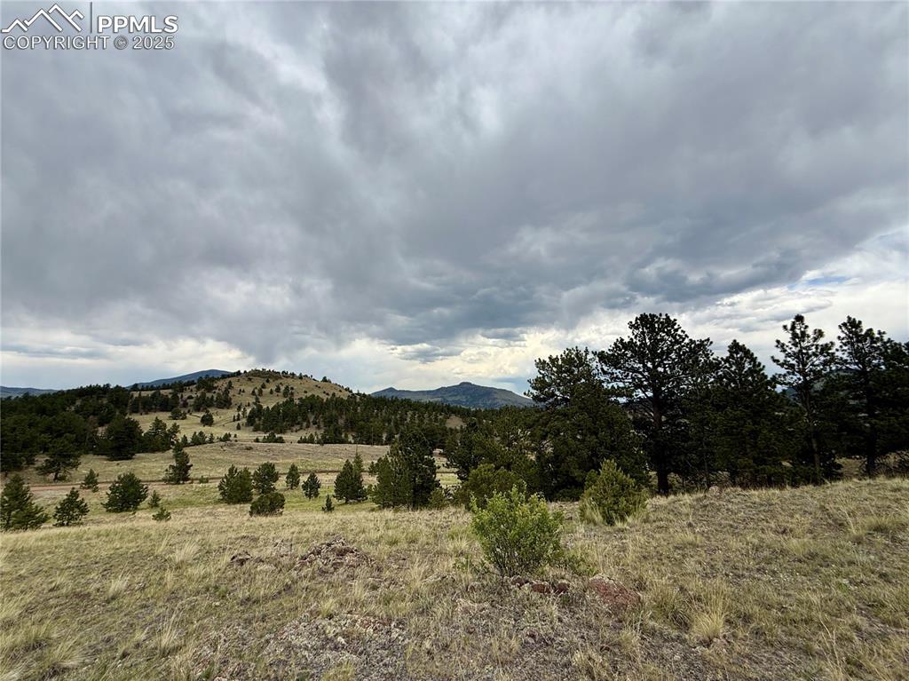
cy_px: 340
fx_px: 367
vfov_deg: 85.6
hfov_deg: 102.1
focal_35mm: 14
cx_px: 454
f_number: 2.2
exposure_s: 1/1795
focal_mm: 2.22
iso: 50
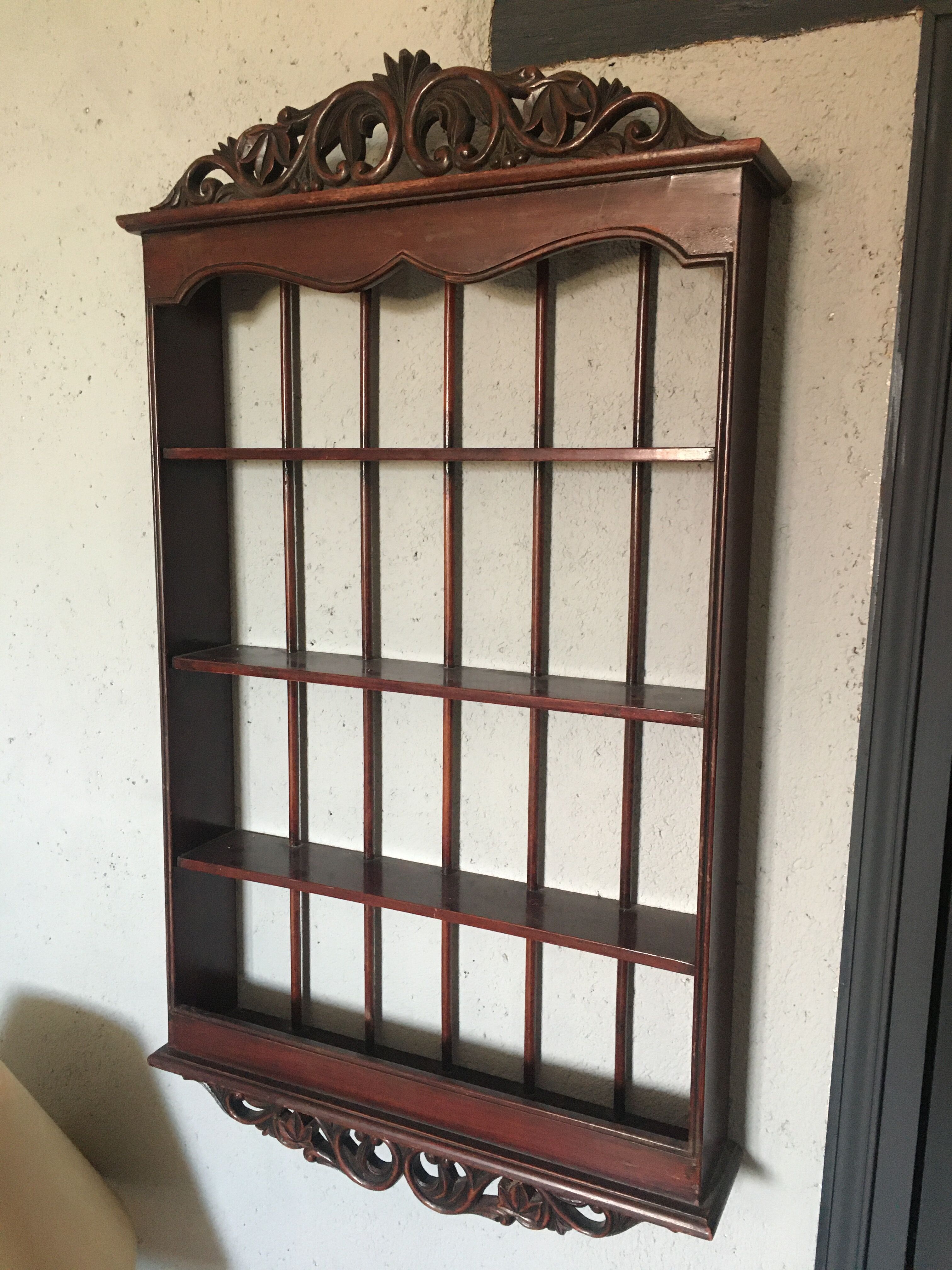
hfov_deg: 48.2
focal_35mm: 29
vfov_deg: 61.7
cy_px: 635
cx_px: 476
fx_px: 1063
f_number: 2.2
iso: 250
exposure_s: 1/33
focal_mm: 4.15
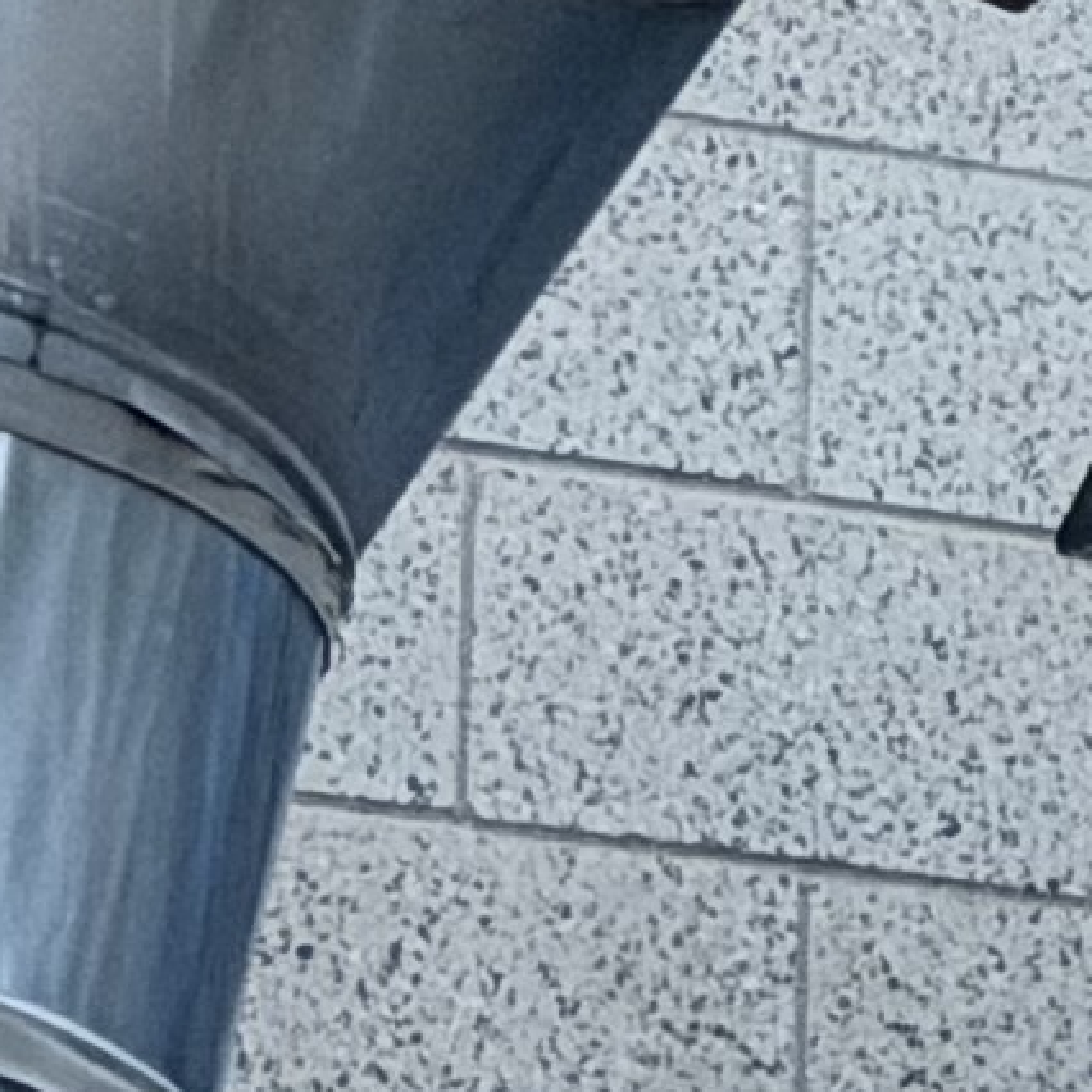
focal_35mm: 402
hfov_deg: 4.2
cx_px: 3594
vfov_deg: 4.4
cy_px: 1025
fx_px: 14348
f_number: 1.78
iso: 500
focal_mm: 6.76
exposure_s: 1/40
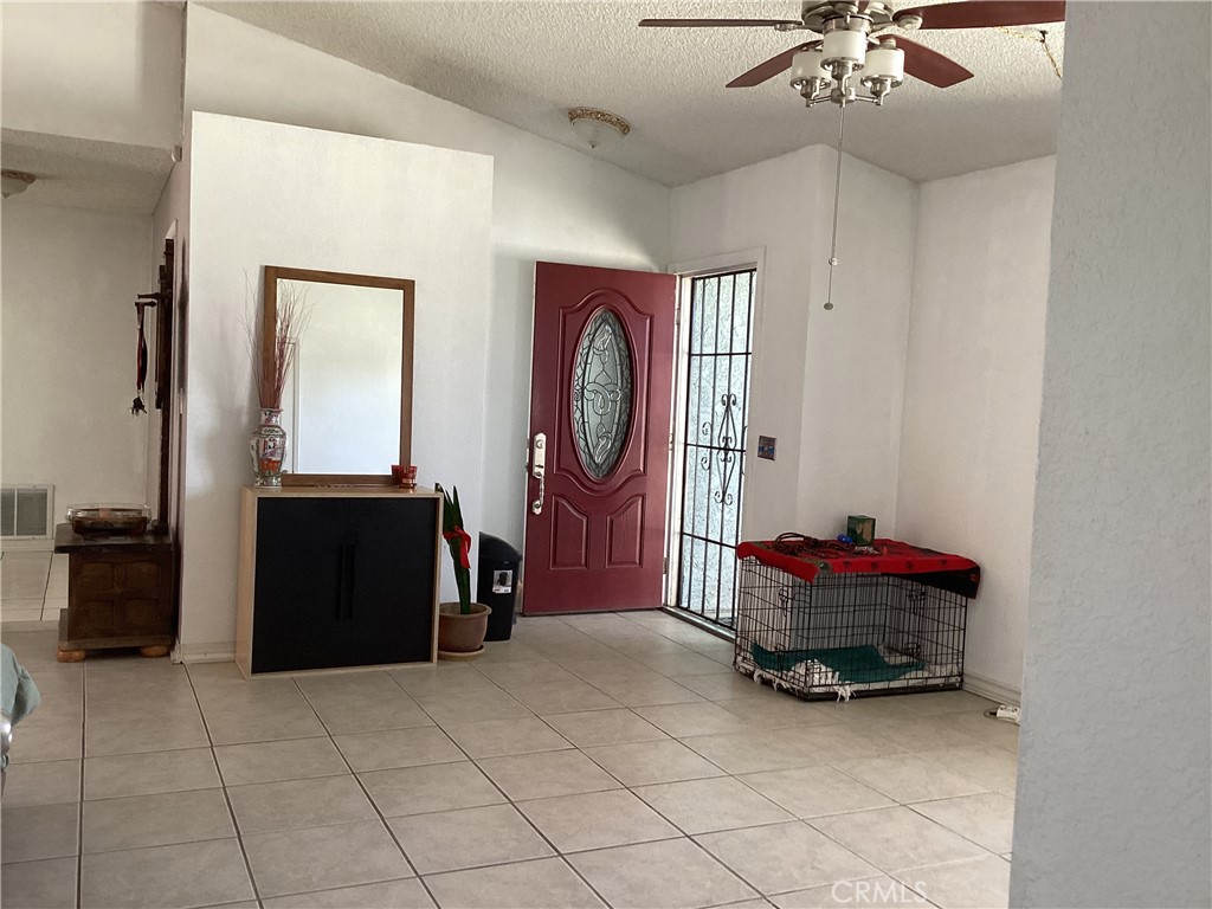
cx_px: 606
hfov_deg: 58.4
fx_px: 1085
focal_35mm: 31
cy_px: 454
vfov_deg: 45.4
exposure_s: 1/60
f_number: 2.4
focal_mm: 3.3
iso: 160
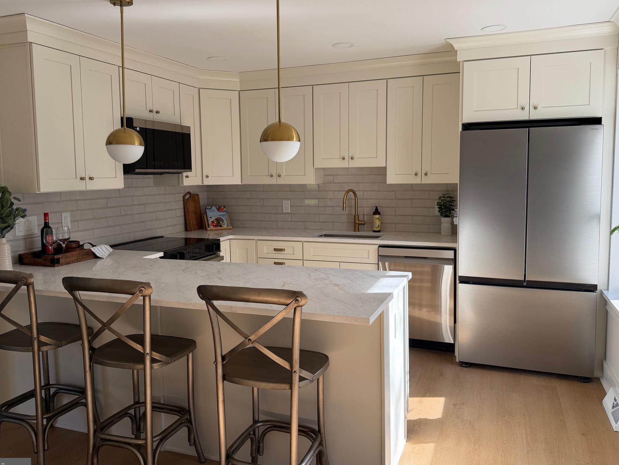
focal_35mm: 28
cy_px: 216
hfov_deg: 63.4
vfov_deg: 49.7
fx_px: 501
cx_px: 304
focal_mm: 6.76
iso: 100
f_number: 1.78
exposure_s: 1/524
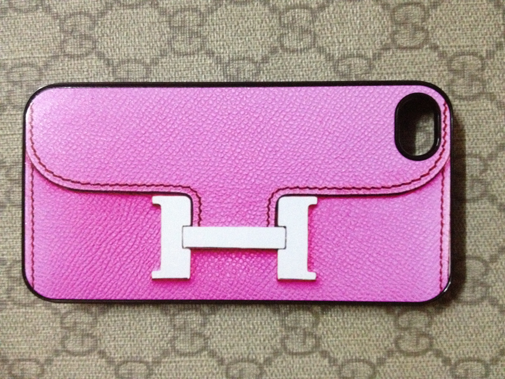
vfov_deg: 40.7
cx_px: 252
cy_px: 190
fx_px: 511
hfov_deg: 52.6
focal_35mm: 35
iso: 640
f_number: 2.4
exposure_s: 1/17
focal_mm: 4.28
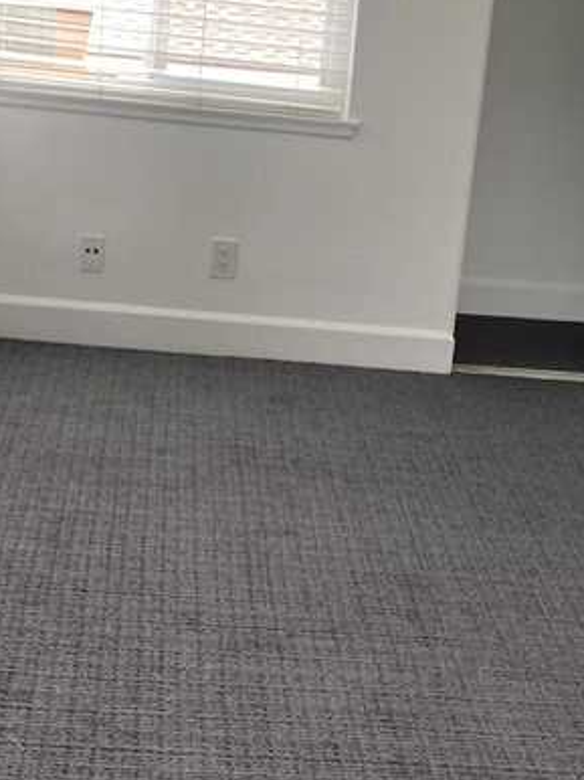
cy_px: 247
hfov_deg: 21.3
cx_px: 315
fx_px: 1554
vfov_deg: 28.0
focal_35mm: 69
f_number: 1.8
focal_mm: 4.25
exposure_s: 1/60
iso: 80
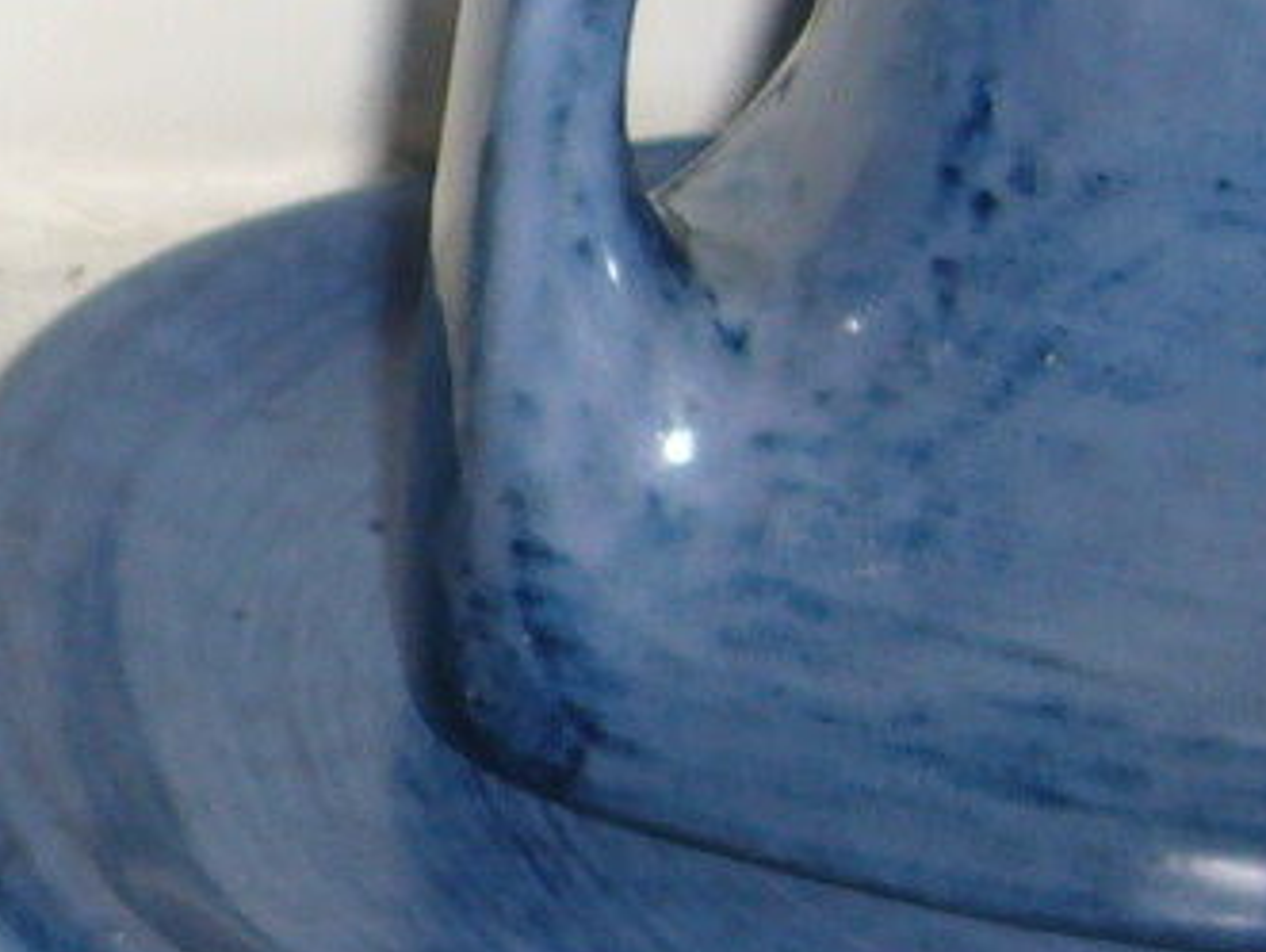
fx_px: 6188
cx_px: -310
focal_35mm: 169
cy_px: 631
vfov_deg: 8.8
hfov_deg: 11.4
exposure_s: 1/60
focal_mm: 5.8
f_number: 2.8
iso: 80
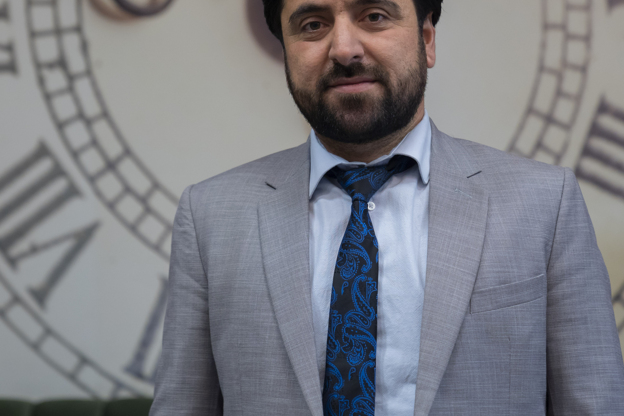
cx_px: 330
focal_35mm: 126
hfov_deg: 16.3
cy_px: 129
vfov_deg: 10.9
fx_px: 2184
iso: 1000
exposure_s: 1/100
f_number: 2.8
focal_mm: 70
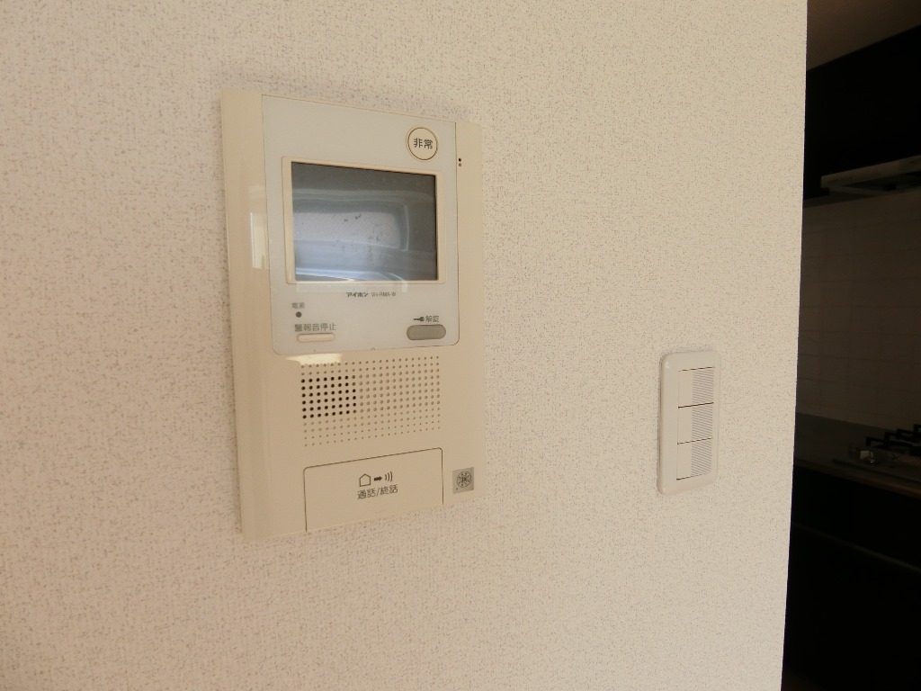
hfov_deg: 84.7
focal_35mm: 19
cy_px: 346
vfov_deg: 68.7
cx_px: 460
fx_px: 506
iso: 160
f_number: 2.7
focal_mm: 4.06
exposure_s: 1/125
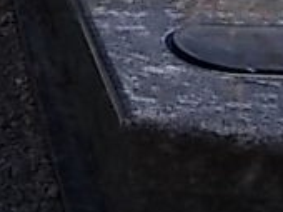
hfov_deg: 17.3
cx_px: -188
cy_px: -43
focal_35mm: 98
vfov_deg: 14.6
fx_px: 800
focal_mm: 4.6
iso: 80
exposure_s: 1/200
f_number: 8
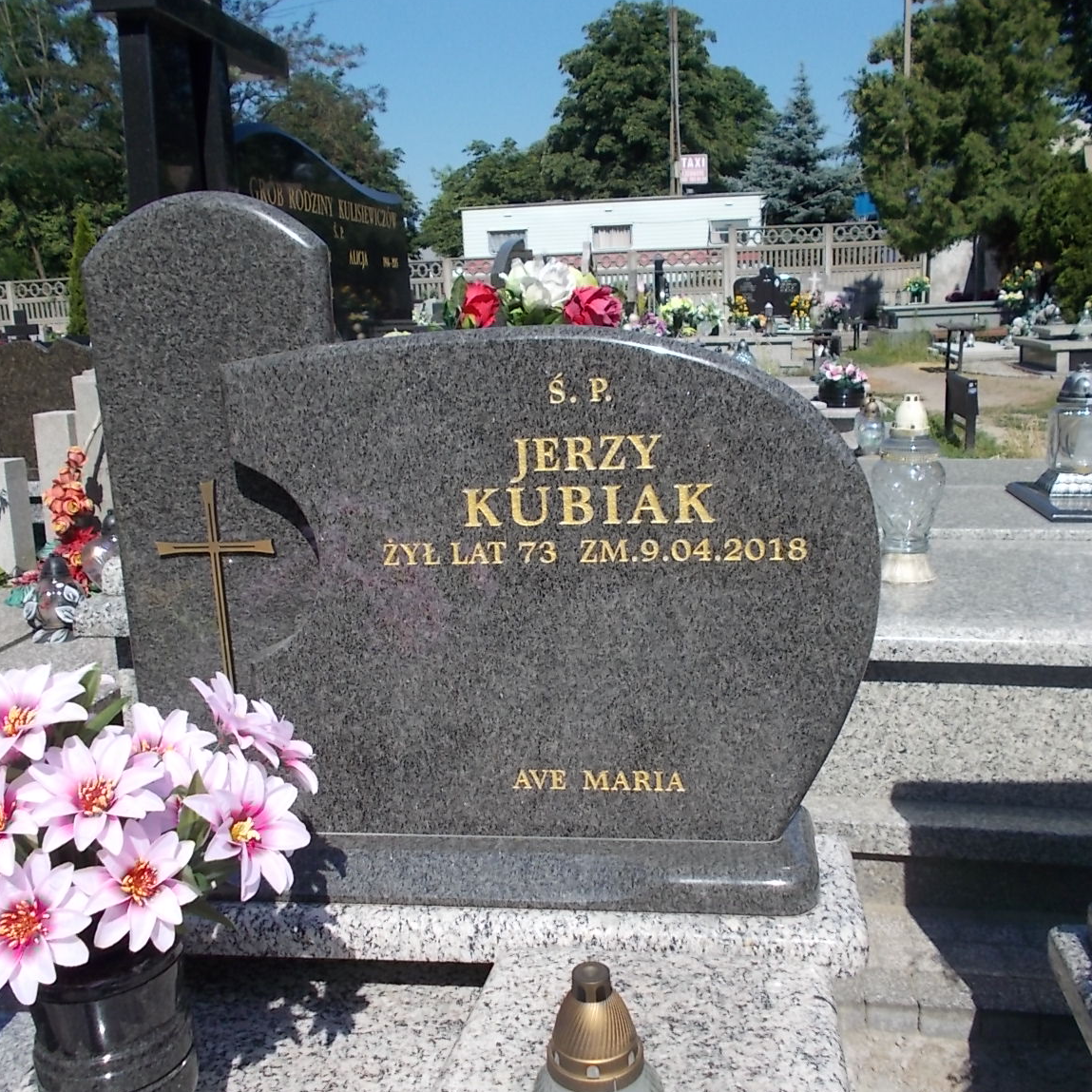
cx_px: 545
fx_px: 1142
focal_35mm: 32
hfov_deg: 51.1
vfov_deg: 51.1
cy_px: 549
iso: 80
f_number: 8
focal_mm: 4.6
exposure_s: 1/200
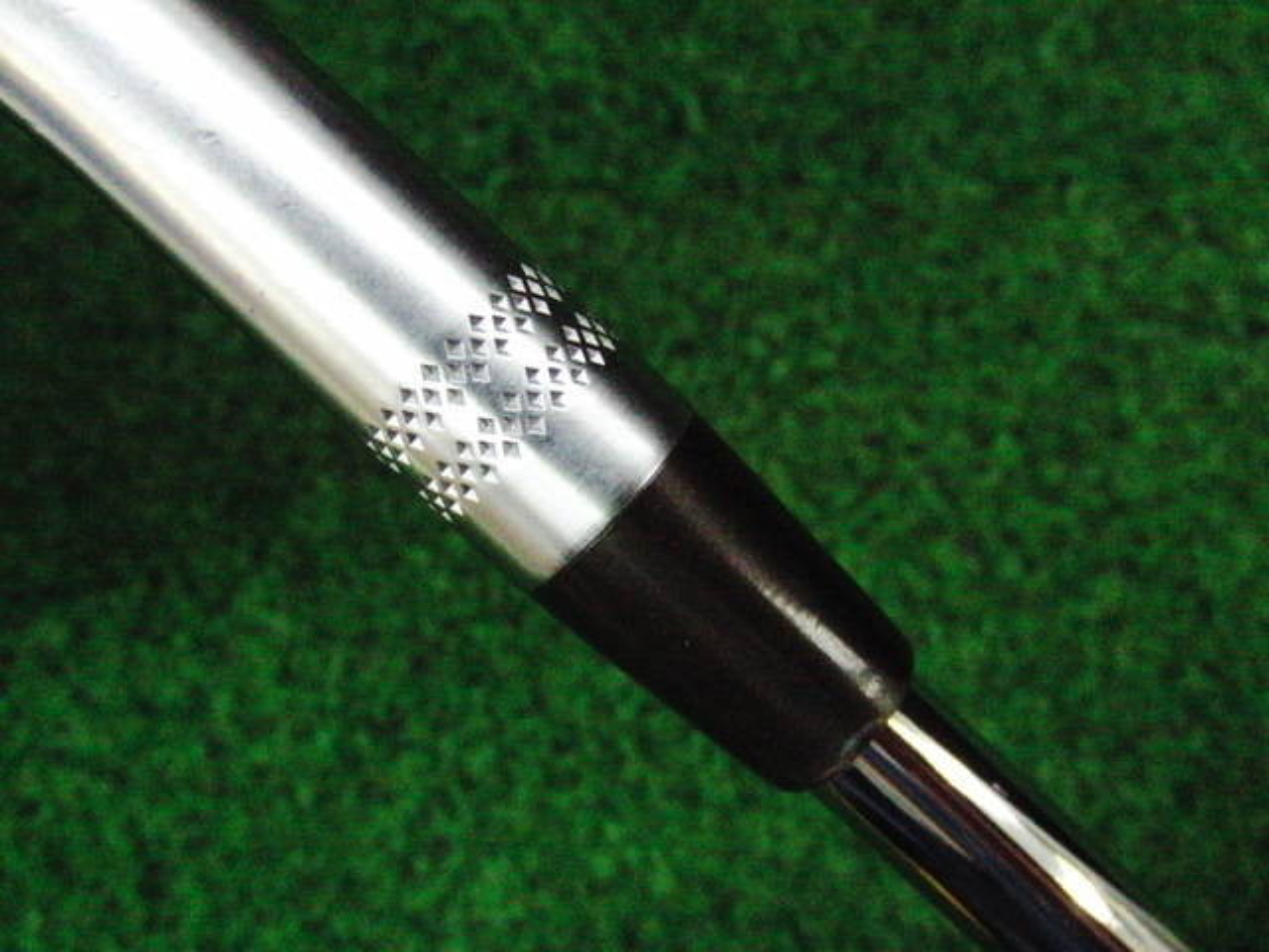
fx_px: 1356
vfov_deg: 38.7
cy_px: 476
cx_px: 634
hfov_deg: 50.1
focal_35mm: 37
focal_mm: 6.42
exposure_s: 1/500
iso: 3200
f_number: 3.6
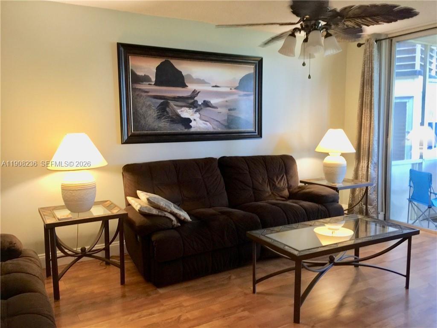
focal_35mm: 29
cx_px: 218
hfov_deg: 61.7
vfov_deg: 48.2
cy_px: 164
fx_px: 366
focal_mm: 4.15
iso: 80
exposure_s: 1/15
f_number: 2.2
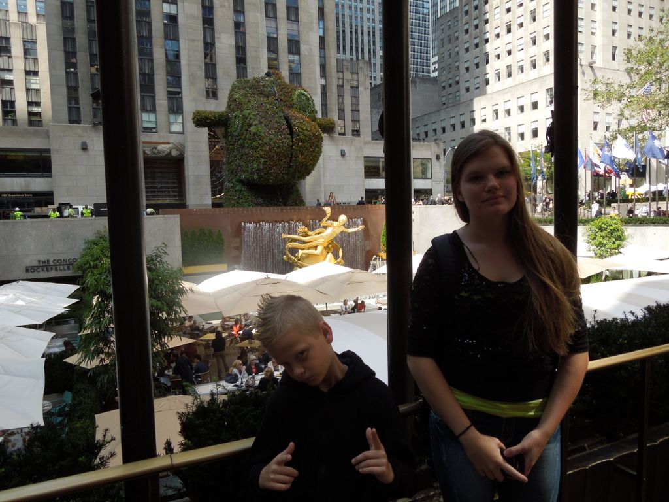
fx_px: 483
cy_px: 251
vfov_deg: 54.9
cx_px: 334
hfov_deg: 69.4
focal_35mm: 25
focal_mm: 4.5
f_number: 3.3
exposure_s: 1/500
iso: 100
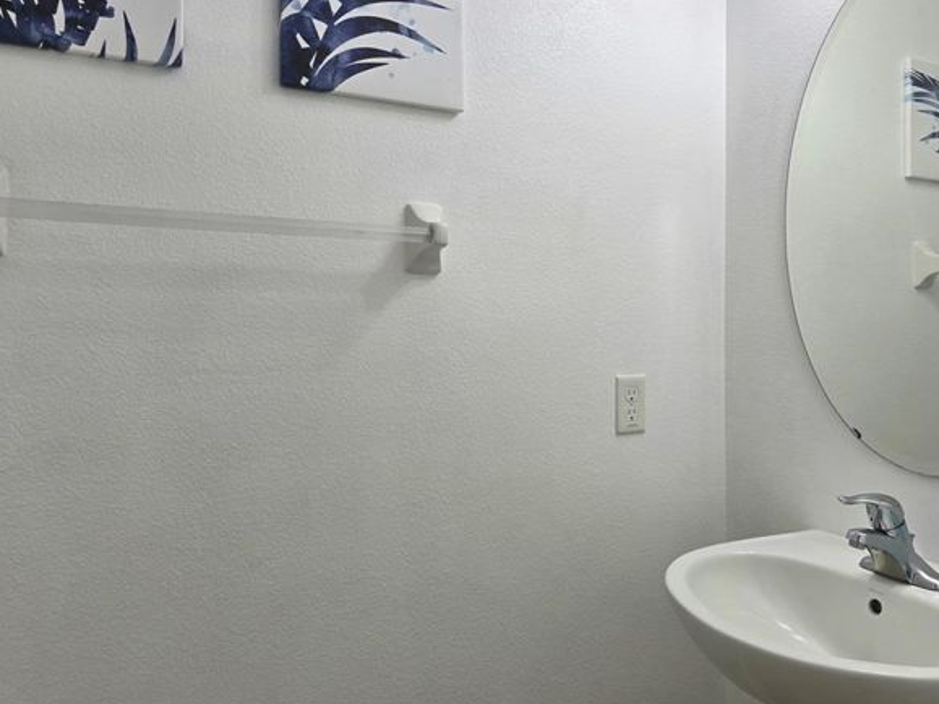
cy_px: 308
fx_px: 759
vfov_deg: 49.6
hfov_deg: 63.1
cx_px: 542
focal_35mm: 28
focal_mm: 6.3
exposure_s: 1/120
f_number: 1.7
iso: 40
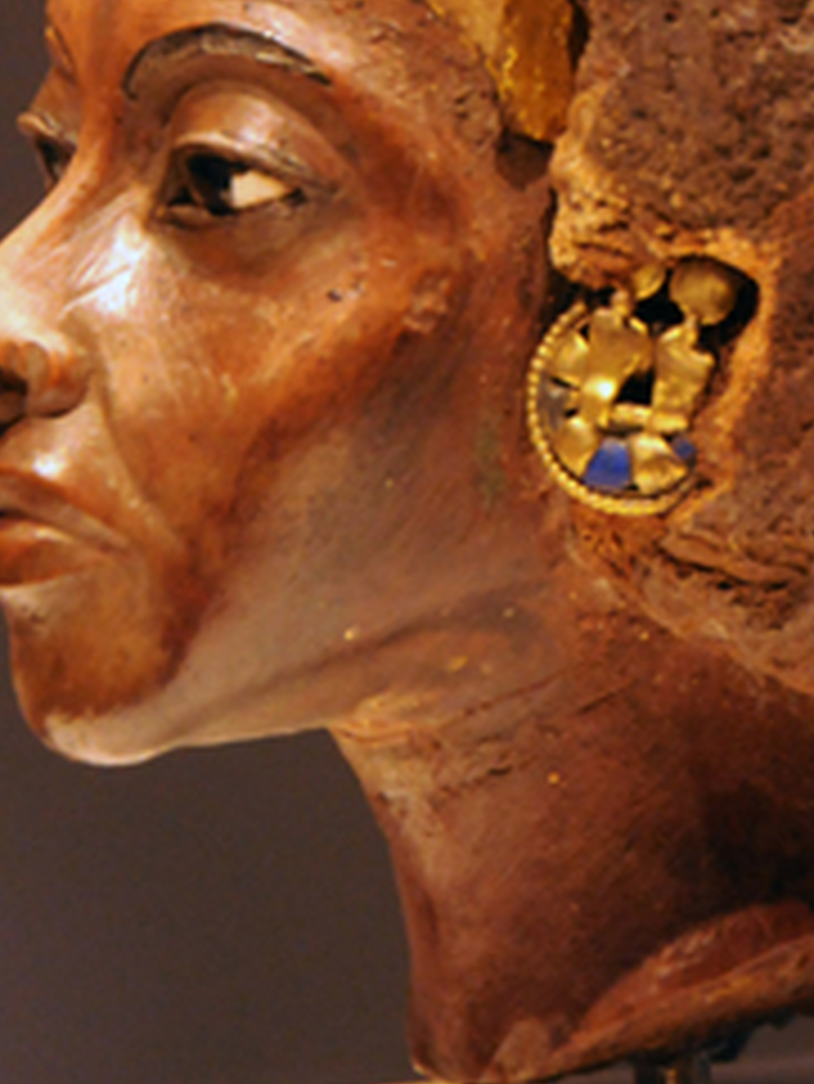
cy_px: 76
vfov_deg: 3.0
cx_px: 677
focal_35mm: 671
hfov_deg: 2.2
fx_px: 21020
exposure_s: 1/50
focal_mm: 170
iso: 1600
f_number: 7.1
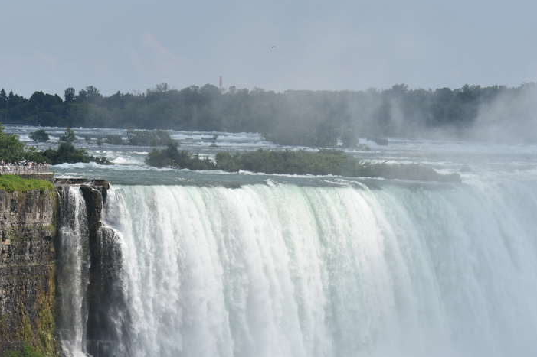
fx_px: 2505
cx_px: 132
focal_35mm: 168
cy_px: 318
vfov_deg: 8.1
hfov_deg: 12.2
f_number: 9
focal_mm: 92
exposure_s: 1/320
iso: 100
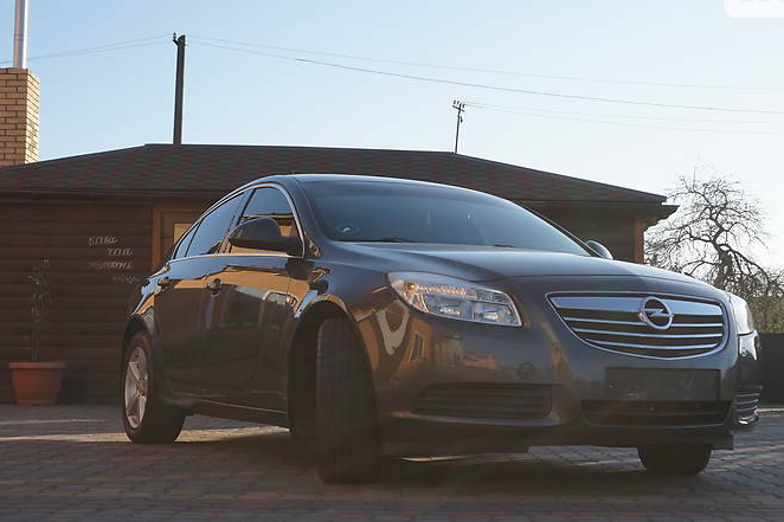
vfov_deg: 23.4
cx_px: 438
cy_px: 268
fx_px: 1263
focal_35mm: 58
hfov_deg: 34.5
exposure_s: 1/100
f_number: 10
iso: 100
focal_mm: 32
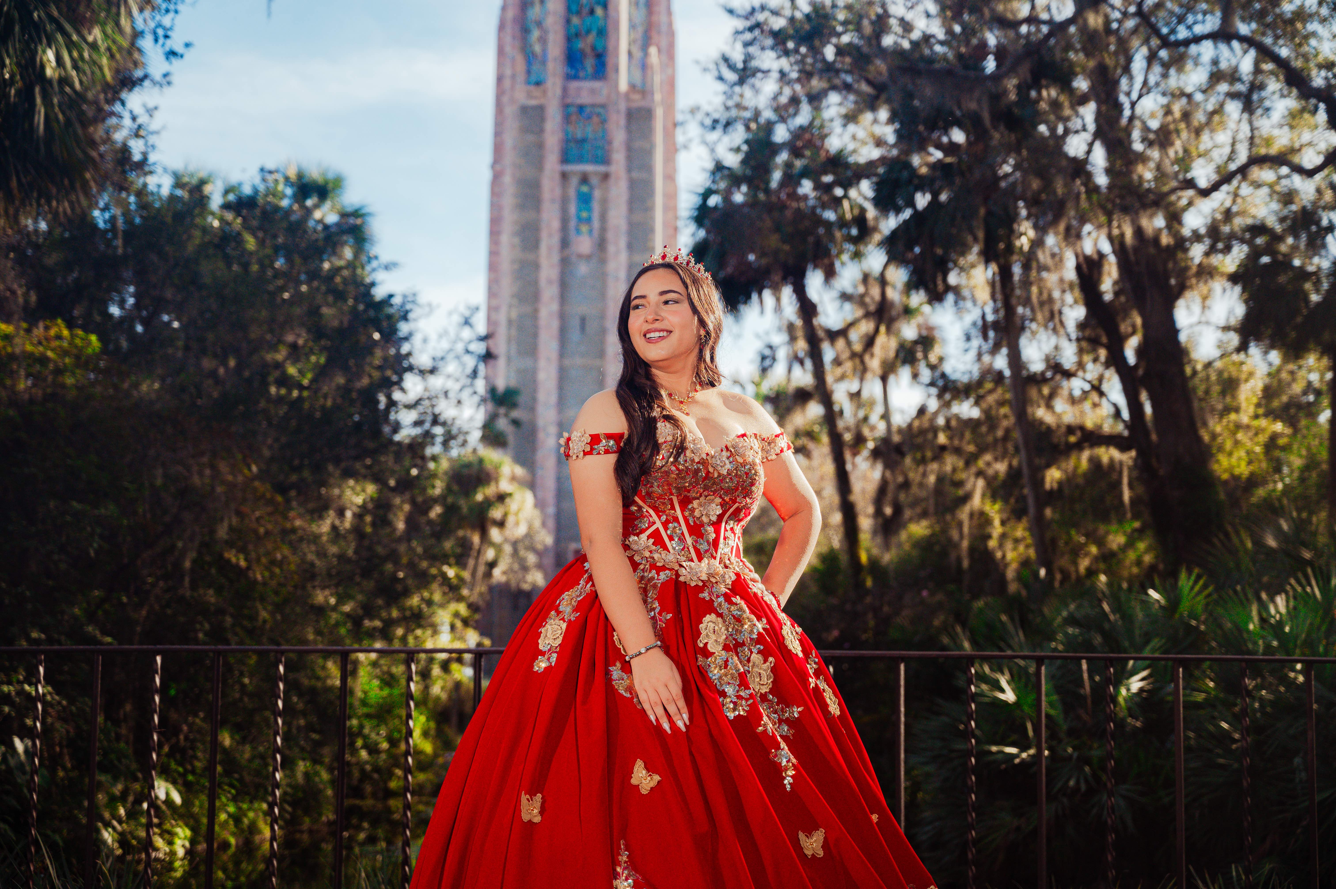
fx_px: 2151
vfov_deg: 23.3
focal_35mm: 58
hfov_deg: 34.5
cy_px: 444
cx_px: 668
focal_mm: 58
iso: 400
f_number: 4
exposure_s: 1/160
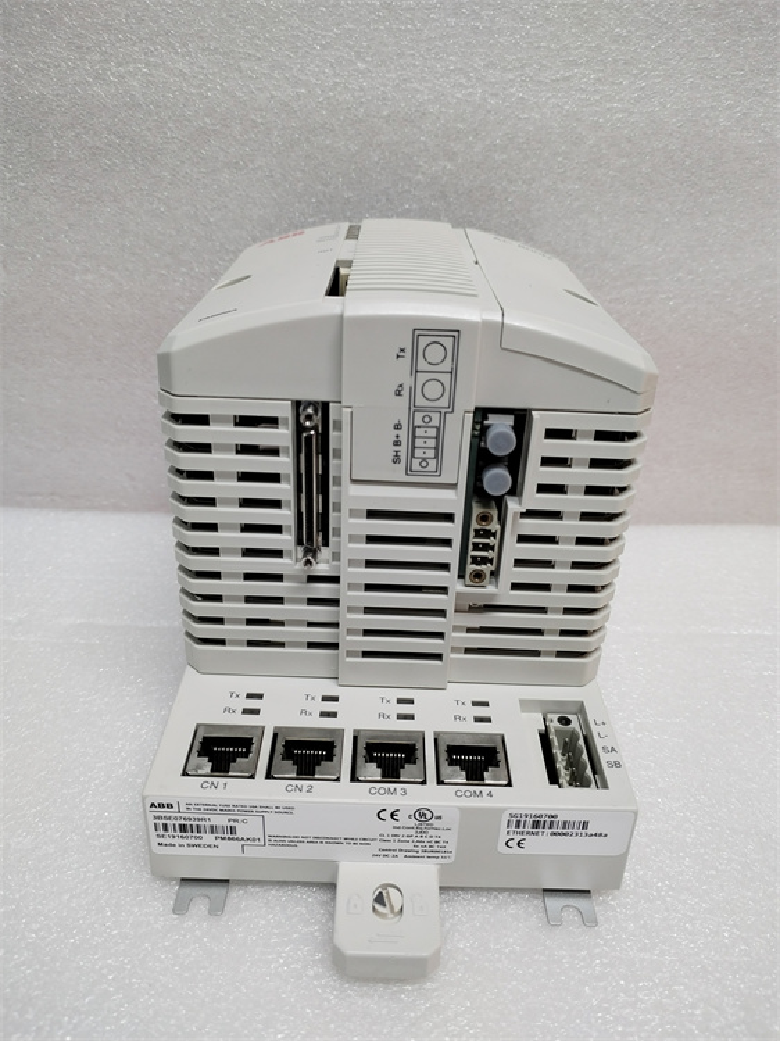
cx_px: 390
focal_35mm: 26
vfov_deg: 67.3
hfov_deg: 53.0
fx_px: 782
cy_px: 520
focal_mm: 4.75
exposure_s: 1/50
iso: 329
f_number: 1.8
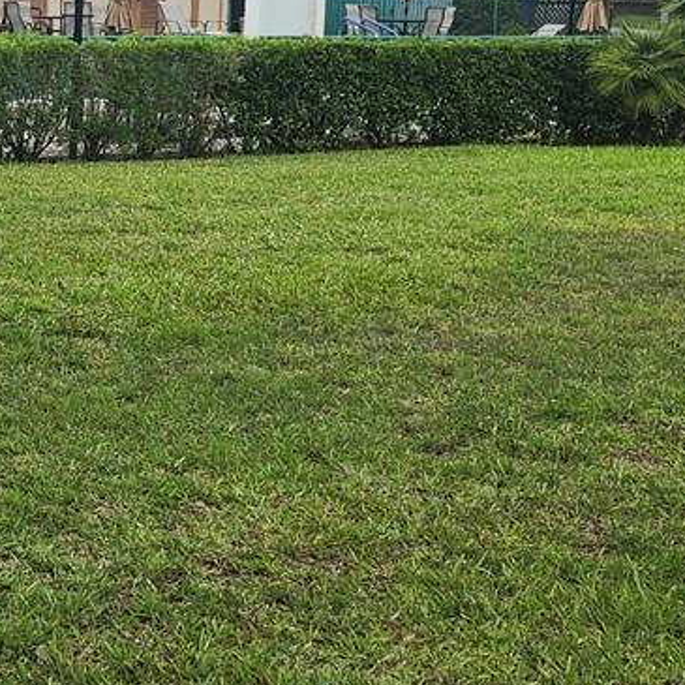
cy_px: 51
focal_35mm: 89
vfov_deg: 19.1
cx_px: -310
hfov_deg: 17.7
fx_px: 1993
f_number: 1.8
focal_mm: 5.54
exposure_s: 1/1067
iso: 25
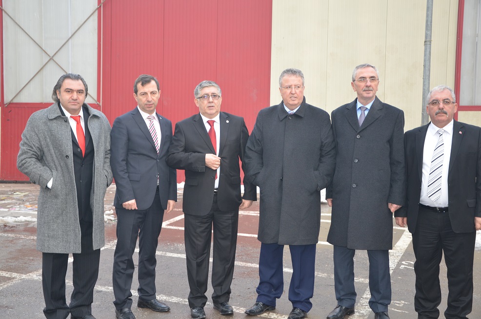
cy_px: 160
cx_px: 240
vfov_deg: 26.4
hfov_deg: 39.0
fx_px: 680
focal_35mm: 51
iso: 400
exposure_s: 1/100
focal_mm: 34
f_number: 4.2
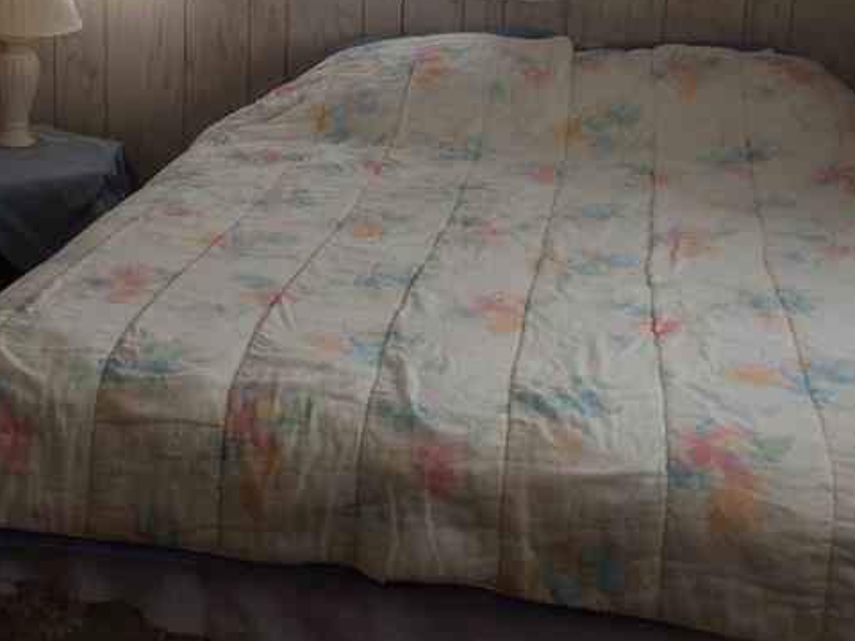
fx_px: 1531
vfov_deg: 23.3
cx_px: 182
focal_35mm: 62
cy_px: 132
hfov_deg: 30.5
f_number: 2.2
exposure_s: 1/30
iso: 50
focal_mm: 4.15
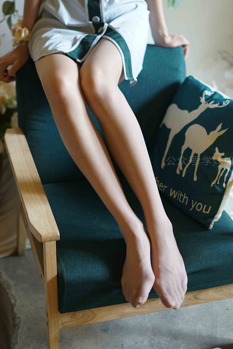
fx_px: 631
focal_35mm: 65
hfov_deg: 20.9
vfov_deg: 30.8
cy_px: 127
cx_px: 115
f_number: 2
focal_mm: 50
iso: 200
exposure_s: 1/40
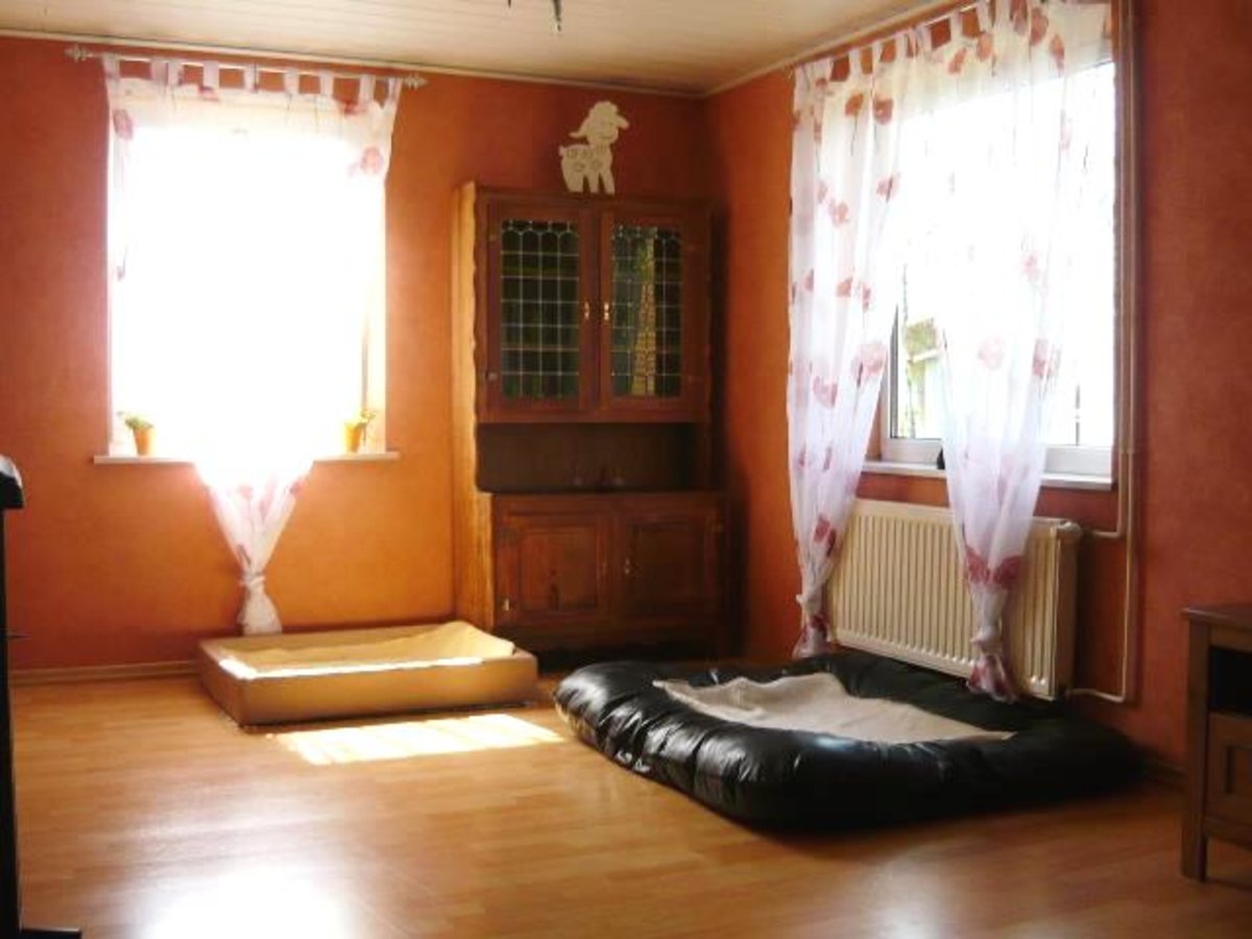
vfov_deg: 37.7
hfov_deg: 49.0
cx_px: 626
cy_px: 470
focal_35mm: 38
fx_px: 1374
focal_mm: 5.5
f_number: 2.8
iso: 100
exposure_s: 1/160
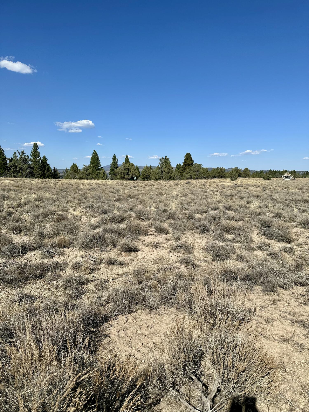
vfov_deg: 71.6
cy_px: 206
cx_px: 154
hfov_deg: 56.8
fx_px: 286
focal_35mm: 24
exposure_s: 1/5848
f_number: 1.78
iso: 80
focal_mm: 6.86
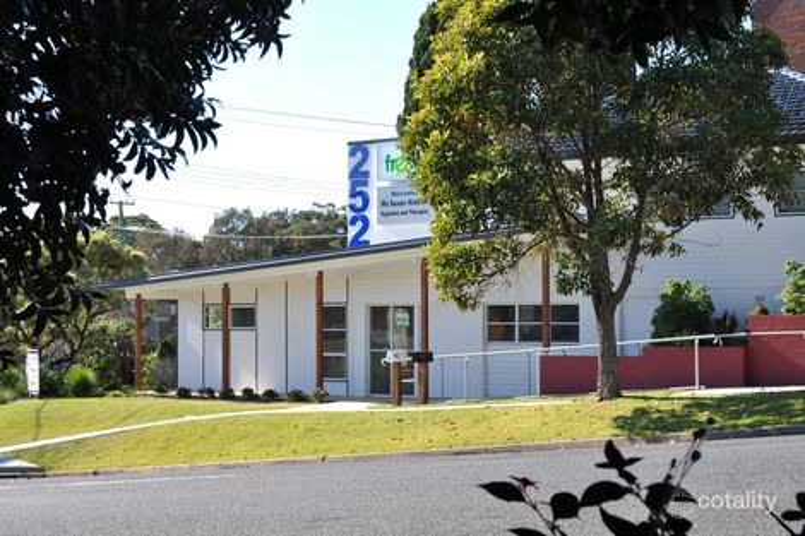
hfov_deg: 27.0
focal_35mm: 75
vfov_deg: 18.2
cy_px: 268
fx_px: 1676
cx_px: 402
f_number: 11
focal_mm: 50
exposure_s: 1/80
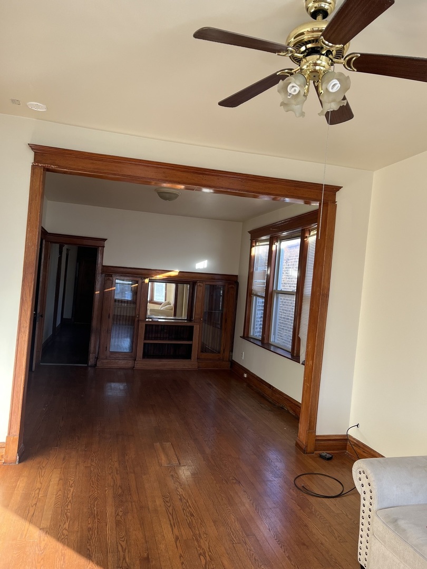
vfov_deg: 67.3
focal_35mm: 26
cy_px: 284
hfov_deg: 53.1
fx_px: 428
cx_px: 214
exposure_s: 1/121
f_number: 1.6
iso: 80
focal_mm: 5.1
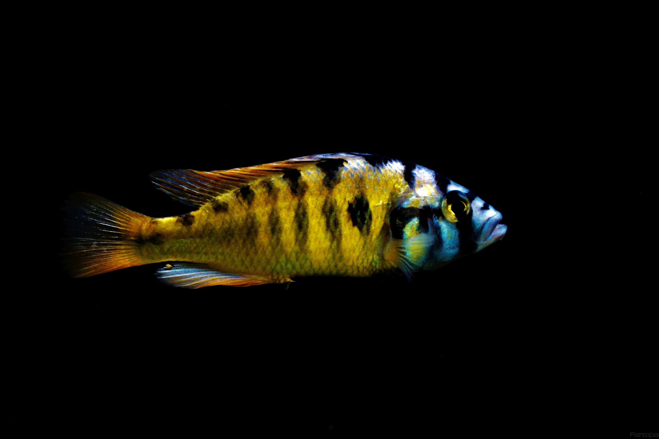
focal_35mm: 148
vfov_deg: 9.2
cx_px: 330
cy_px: 220
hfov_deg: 13.8
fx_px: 2718
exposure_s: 1/250
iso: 2500
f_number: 5.6
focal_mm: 99
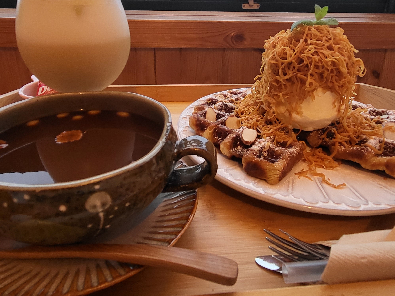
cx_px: 196
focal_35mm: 26
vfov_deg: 52.4
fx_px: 297
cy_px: 107
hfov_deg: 67.3
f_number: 2.2
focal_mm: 1.74
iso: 320
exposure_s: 1/60
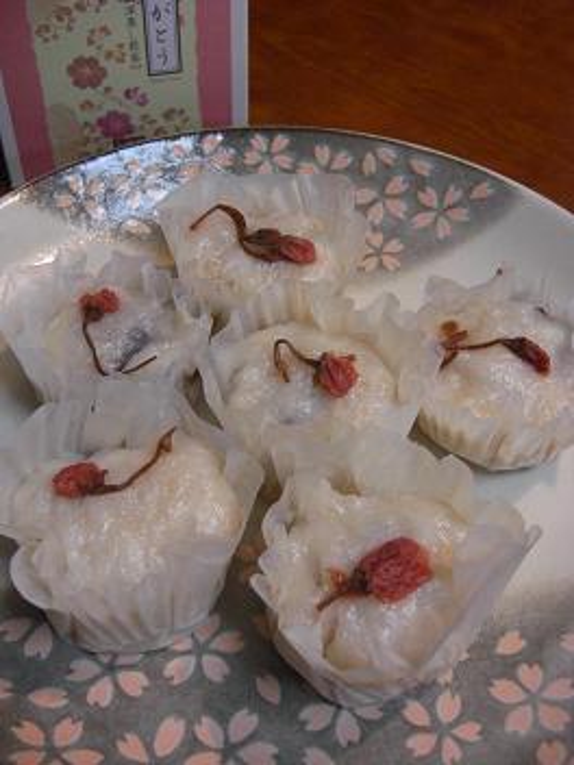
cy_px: 382
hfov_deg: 37.7
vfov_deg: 49.0
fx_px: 840
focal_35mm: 38
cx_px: 287
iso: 400
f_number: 2.8
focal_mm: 7.9
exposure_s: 1/100
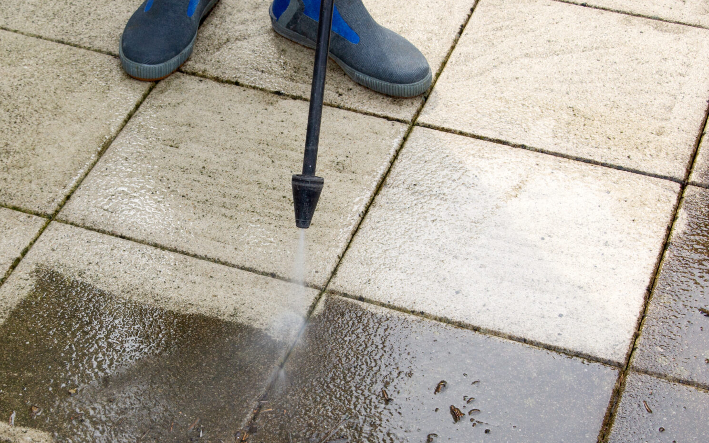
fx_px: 1527
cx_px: 248
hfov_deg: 26.0
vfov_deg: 16.5
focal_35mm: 79
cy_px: 282
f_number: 6.3
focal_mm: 30
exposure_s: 1/160
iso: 100
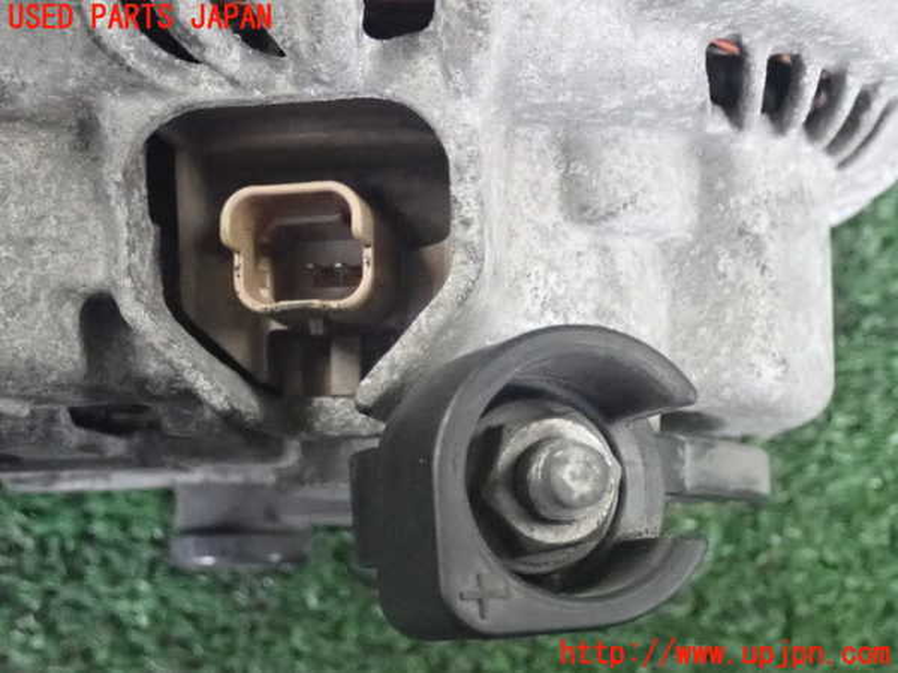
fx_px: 2075
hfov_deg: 24.4
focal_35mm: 80
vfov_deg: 18.4
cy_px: 336
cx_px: 449
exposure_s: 1/80
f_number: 4.4
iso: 5000
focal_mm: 14.41
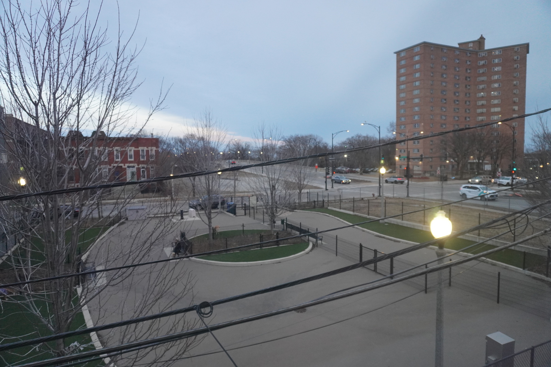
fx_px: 367
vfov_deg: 53.1
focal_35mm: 24
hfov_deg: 73.7
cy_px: 184
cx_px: 276
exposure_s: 1/160
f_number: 4
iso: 1250
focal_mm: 16
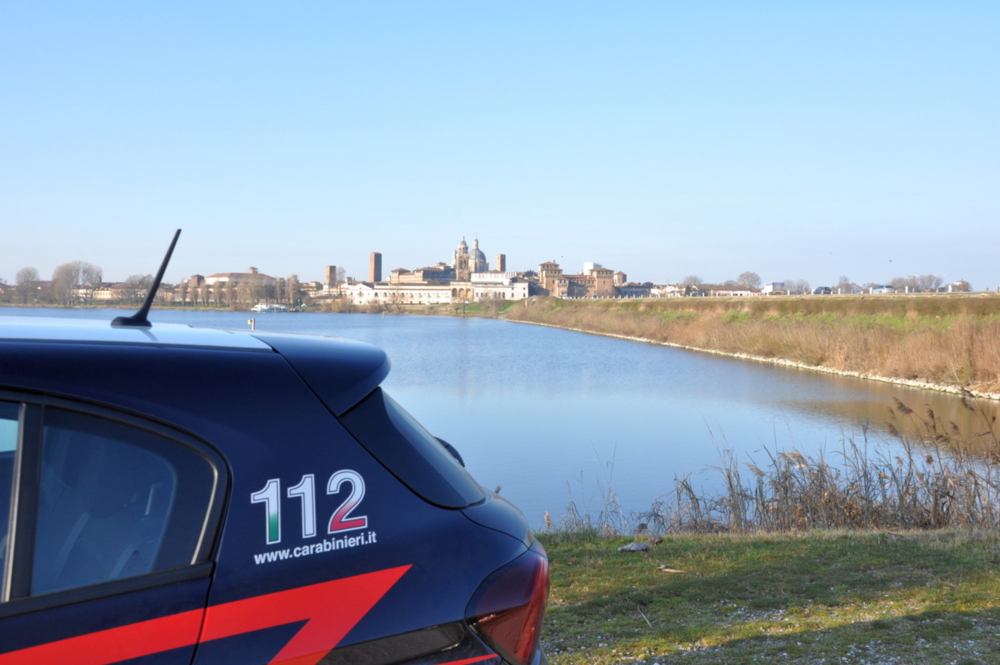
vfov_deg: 35.9
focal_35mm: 37
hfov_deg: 51.9
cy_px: 340
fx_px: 1027
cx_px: 501
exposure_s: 1/125
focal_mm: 24
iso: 320
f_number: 11
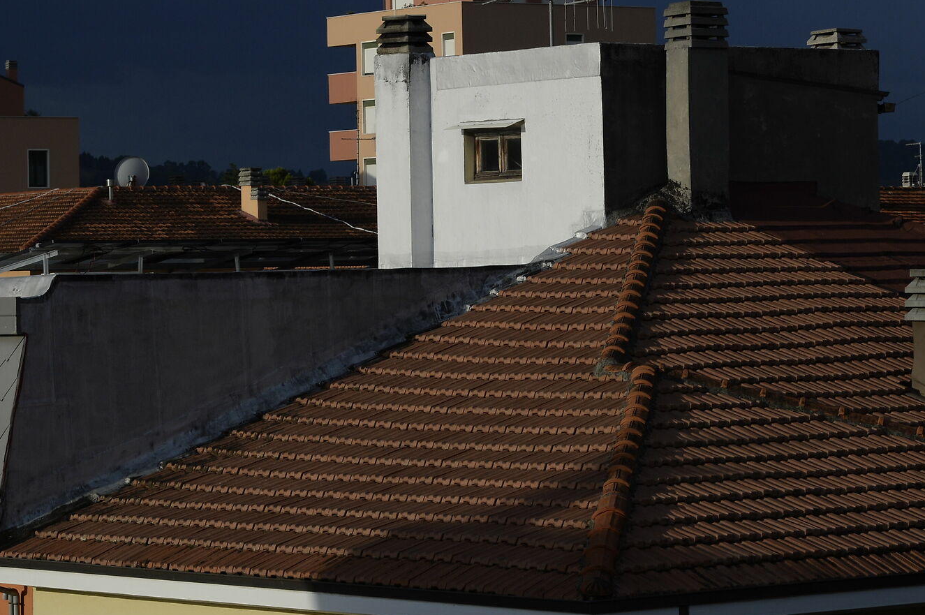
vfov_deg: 8.9
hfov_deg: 13.3
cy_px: 204
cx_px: 497
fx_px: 3953
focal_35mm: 154
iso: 400
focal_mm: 85
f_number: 11
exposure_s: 1/1000
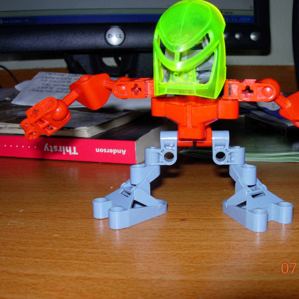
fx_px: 440
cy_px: 150
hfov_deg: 37.4
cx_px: 181
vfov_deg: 37.6
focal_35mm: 45
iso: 79
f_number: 4.8
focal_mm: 7.8
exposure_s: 1/64
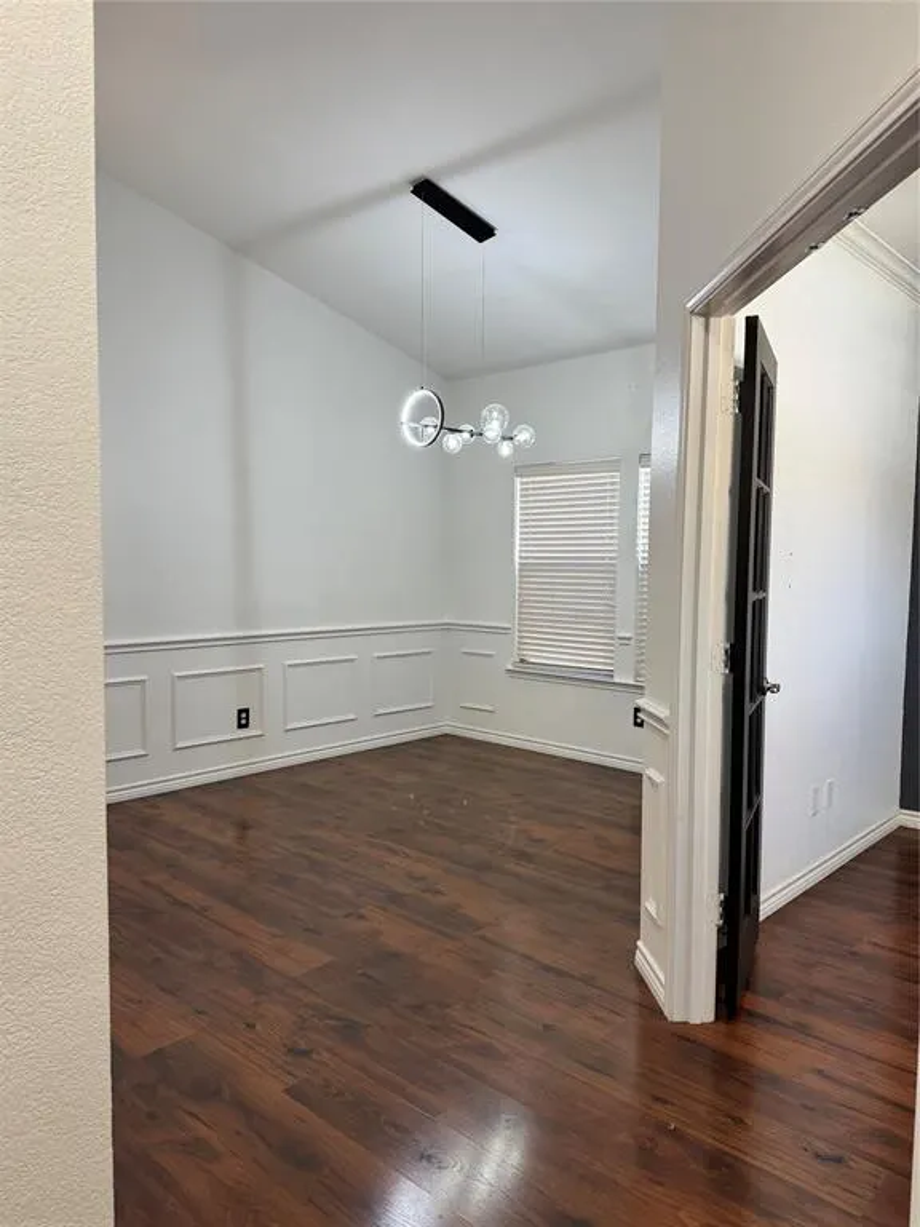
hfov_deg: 56.8
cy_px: 614
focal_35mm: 24
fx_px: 850
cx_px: 460
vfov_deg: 71.6
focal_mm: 6.76
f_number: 1.78
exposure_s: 1/60
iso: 125
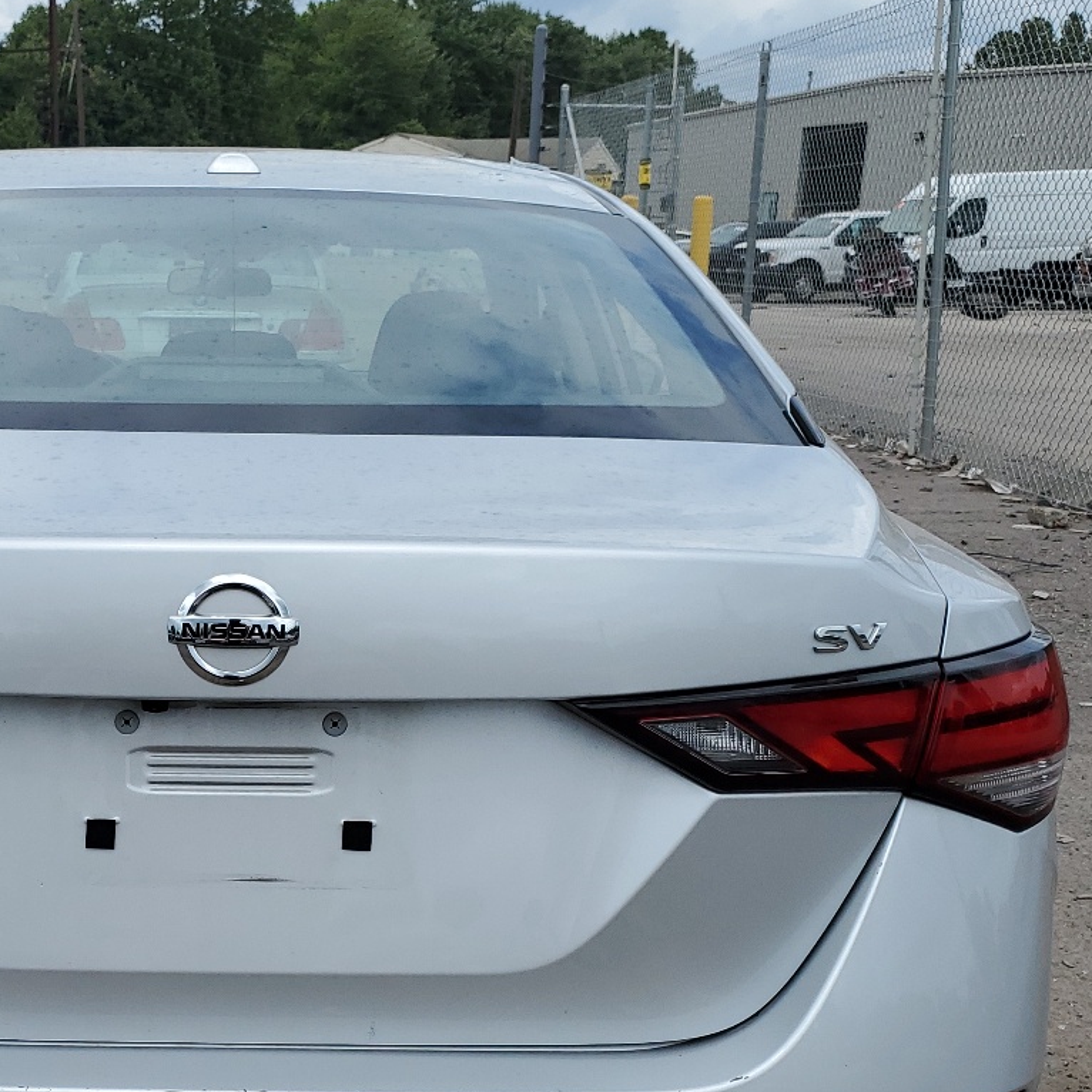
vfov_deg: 34.7
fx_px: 1713
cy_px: 797
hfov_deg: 34.1
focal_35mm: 48
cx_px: 194
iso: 50
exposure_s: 1/5000
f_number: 1.5
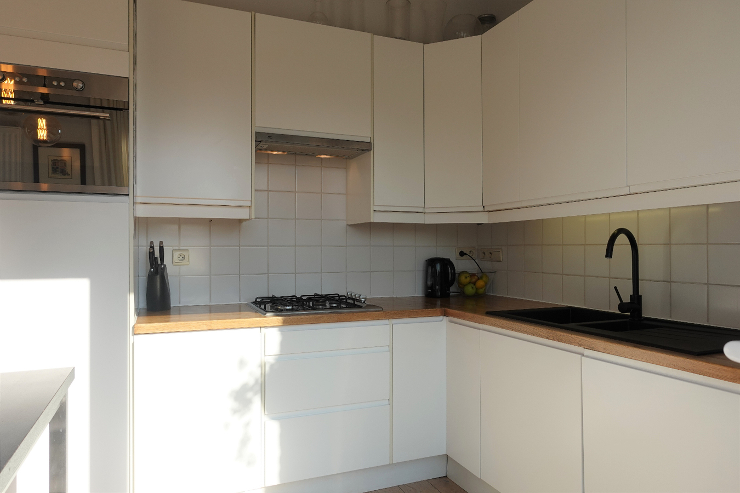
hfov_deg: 73.7
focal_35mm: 24
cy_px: 246
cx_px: 370
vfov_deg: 53.1
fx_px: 493
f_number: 4
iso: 125
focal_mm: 8.8
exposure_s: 1/500
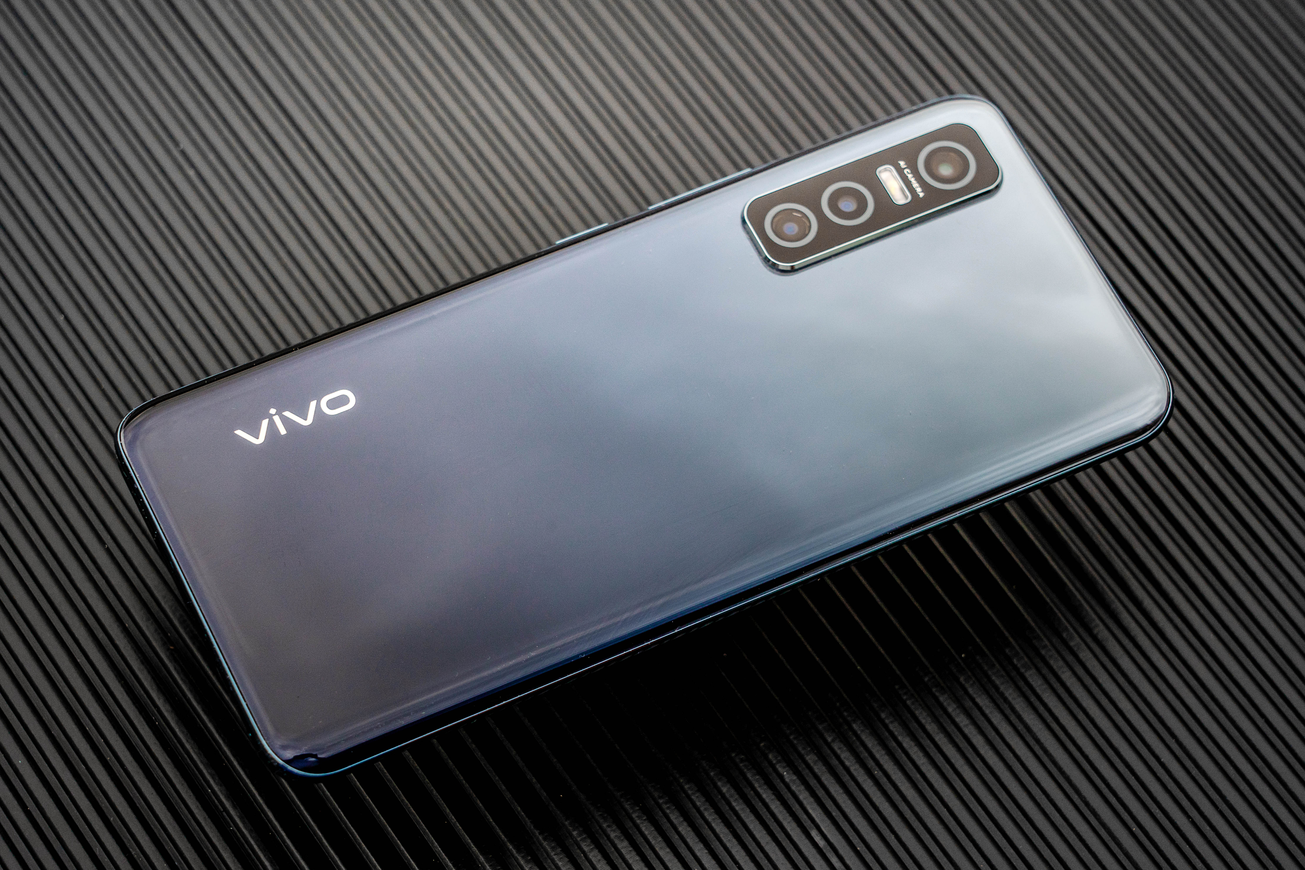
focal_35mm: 105
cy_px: 435
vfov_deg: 13.0
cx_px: 652
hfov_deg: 19.5
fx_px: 3806
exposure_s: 1/125
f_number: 10
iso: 400
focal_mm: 105
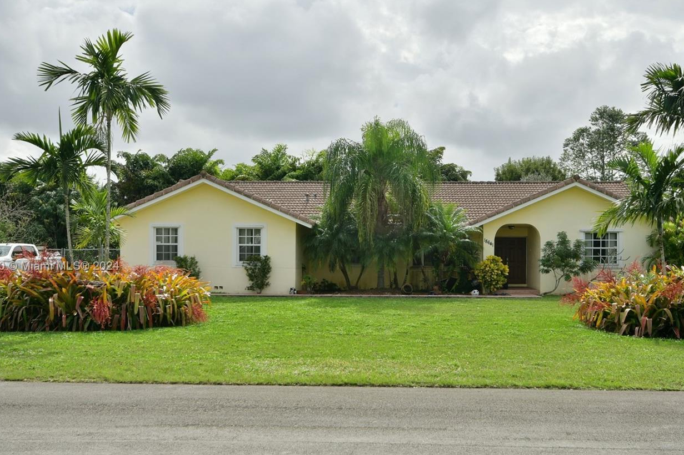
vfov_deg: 34.1
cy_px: 267
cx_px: 386
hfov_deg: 49.4
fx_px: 741
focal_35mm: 39
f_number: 8
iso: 100
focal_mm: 20
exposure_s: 1/250
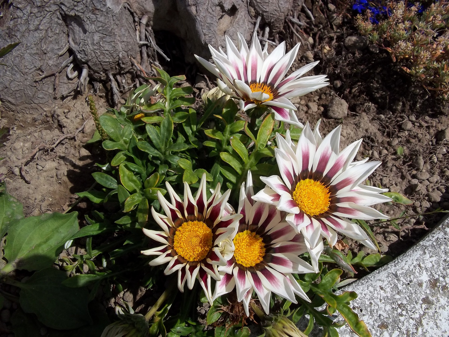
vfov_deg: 44.2
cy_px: 168
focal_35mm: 32
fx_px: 415
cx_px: 224
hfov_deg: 56.8
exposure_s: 1/1000
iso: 80
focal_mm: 5.7
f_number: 5.5
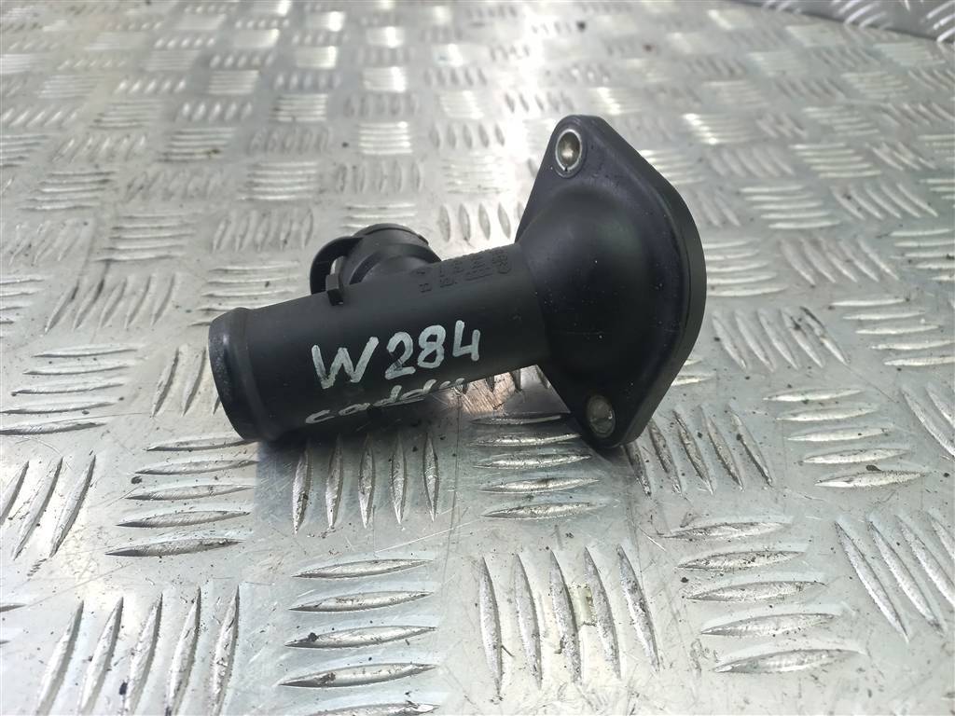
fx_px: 690
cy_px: 358
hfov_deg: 69.4
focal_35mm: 25
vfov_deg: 54.9
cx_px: 478
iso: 100
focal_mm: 4.6
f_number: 1.8
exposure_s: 1/50
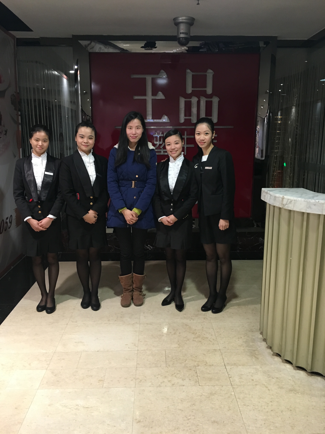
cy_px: 217
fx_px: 363
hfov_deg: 48.2
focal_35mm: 29
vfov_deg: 61.7
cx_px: 162
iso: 160
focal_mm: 4.15
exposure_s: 1/33
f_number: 2.2
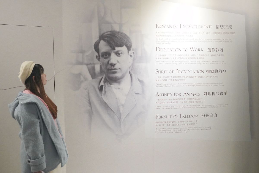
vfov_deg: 36.9
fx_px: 259
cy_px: 86
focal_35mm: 36
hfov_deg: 53.1
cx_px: 130
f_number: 4
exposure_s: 1/160
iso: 12800
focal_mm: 36
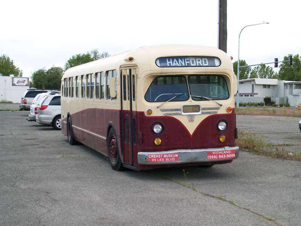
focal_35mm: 70
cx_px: 150
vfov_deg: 21.0
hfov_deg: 27.8
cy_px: 113
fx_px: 609
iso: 80
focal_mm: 11.6
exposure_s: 1/250
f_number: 3.8
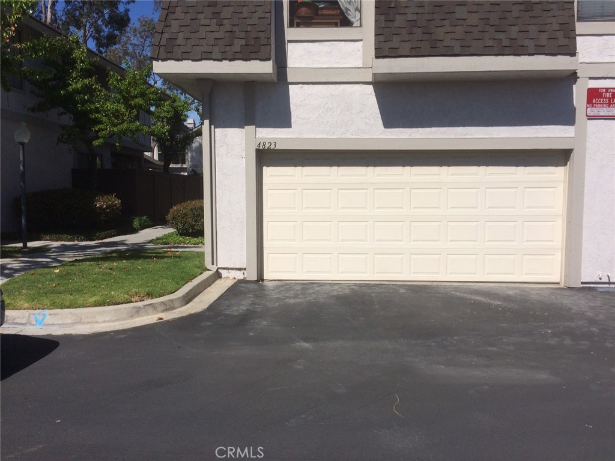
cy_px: 230
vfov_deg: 48.2
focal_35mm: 29
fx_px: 515
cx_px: 308
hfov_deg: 61.7
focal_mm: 4.15
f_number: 2.2
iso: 32
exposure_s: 1/4566
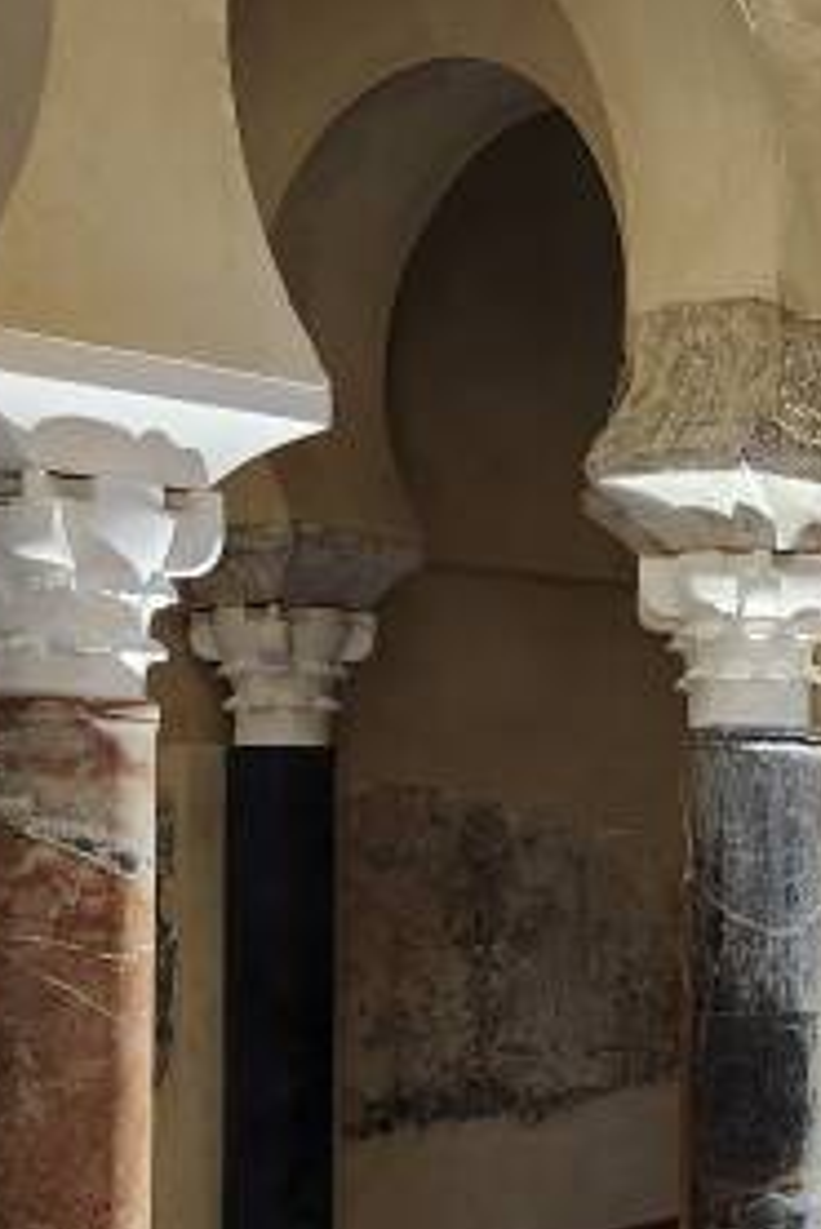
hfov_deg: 18.5
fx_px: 2357
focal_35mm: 69
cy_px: 768
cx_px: 1052
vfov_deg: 29.1
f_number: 1.8
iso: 500
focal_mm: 5.54
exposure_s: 1/25
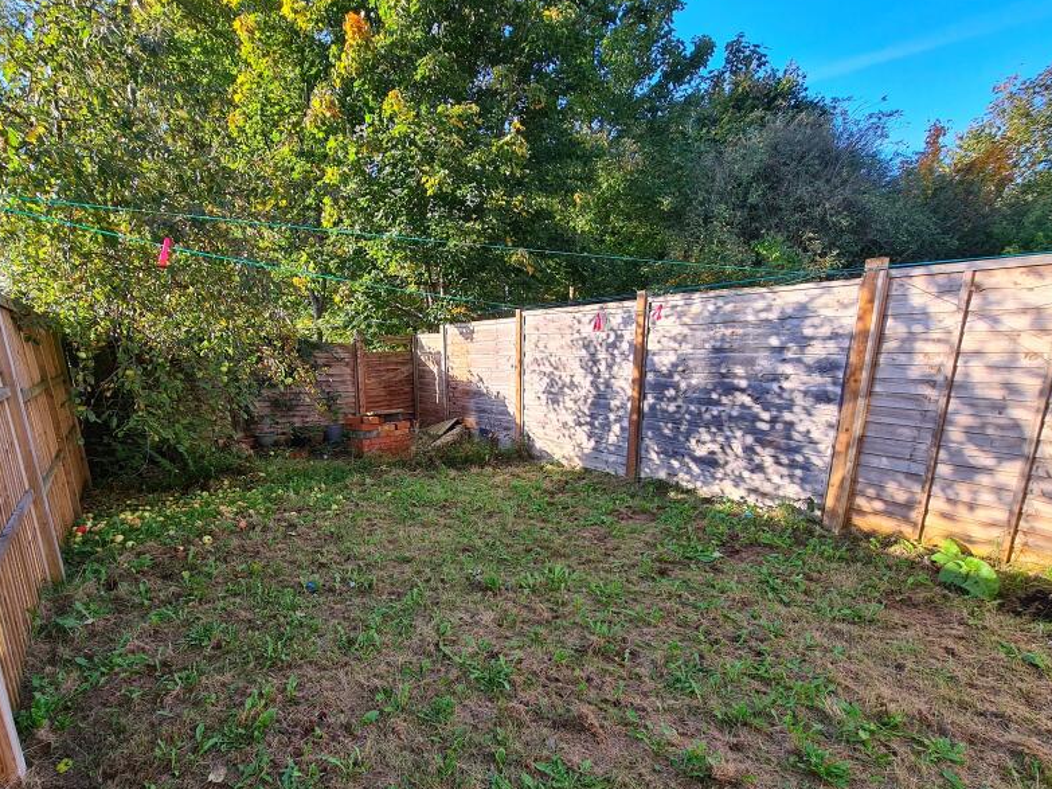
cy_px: 496
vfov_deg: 73.4
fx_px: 517
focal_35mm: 17
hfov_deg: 90.6
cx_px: 462
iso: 50
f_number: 2.2
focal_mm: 2.2
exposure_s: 1/291
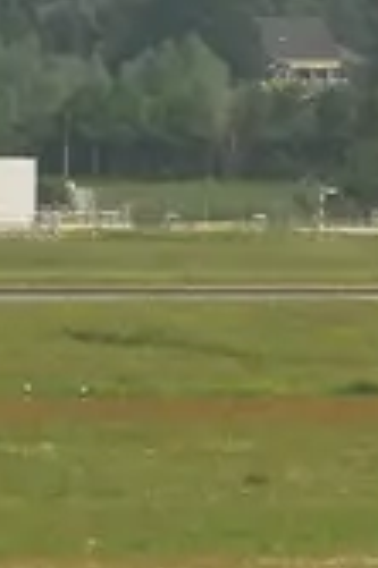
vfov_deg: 2.0
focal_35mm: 1033
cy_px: 1158
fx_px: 16302
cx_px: -89
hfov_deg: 1.3
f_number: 8
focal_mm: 112
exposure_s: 1/750
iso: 200
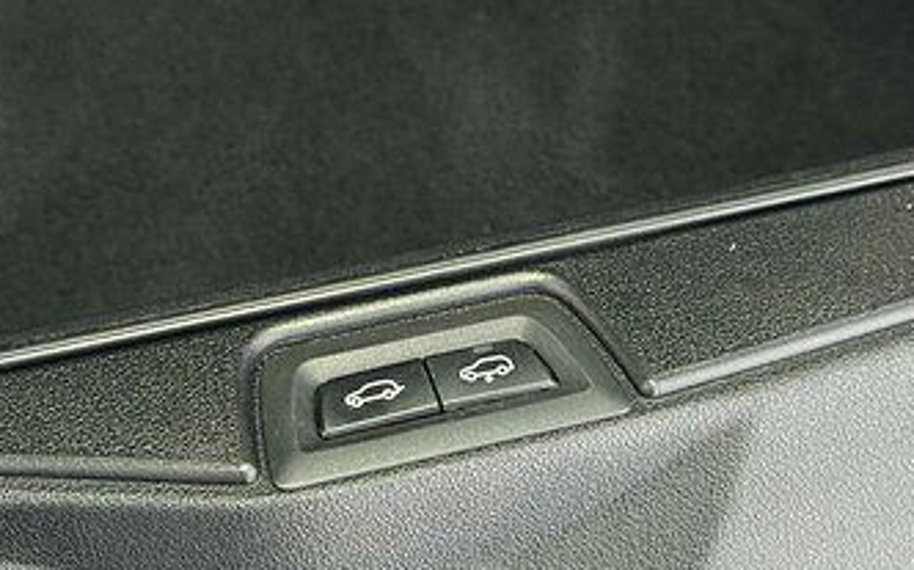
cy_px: 383
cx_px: 449
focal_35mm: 84
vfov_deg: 15.5
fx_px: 2091
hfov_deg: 24.7
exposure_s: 1/33
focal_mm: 6.76
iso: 500
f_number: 1.78
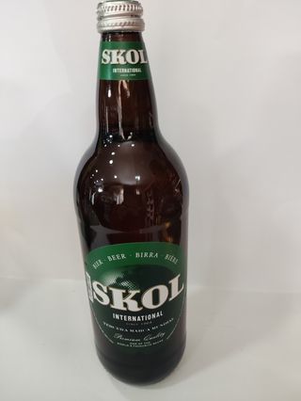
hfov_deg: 53.1
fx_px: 301
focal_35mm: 26
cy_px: 200
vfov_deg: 67.3
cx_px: 150
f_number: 1.79
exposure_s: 1/50
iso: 255
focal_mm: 4.74
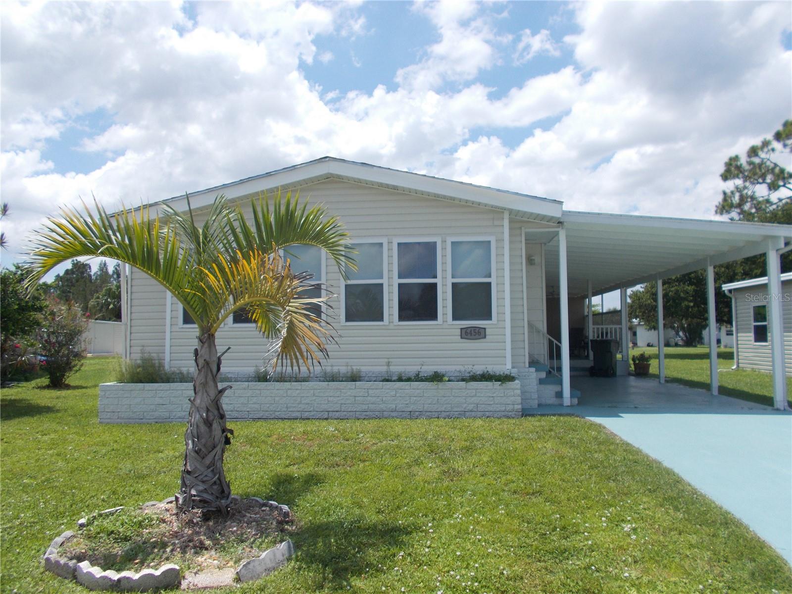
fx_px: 595
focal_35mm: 26
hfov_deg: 67.3
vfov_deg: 53.1
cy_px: 297
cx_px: 396
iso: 80
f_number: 8
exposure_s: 1/200
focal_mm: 4.6
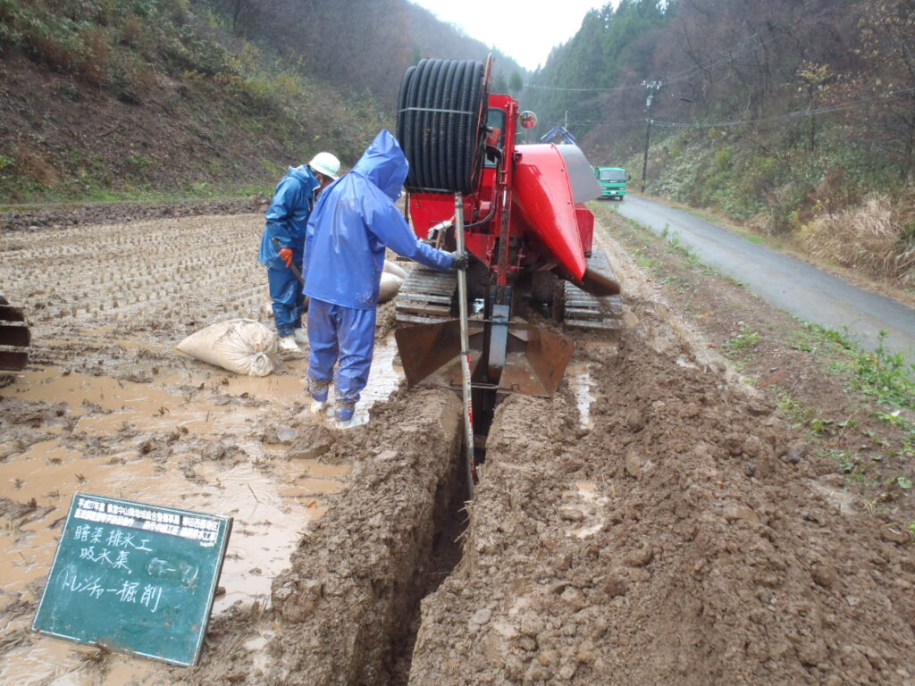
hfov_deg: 63.4
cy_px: 343
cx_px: 458
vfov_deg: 49.7
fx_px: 740
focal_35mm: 28
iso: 100
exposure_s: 1/30
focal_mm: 5
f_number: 3.9
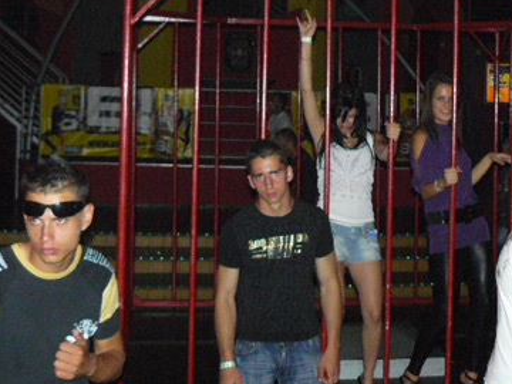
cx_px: 294
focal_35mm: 64
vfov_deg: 22.5
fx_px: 947
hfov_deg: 30.2
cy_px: 57
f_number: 2.8
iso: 400
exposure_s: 1/30
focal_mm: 6
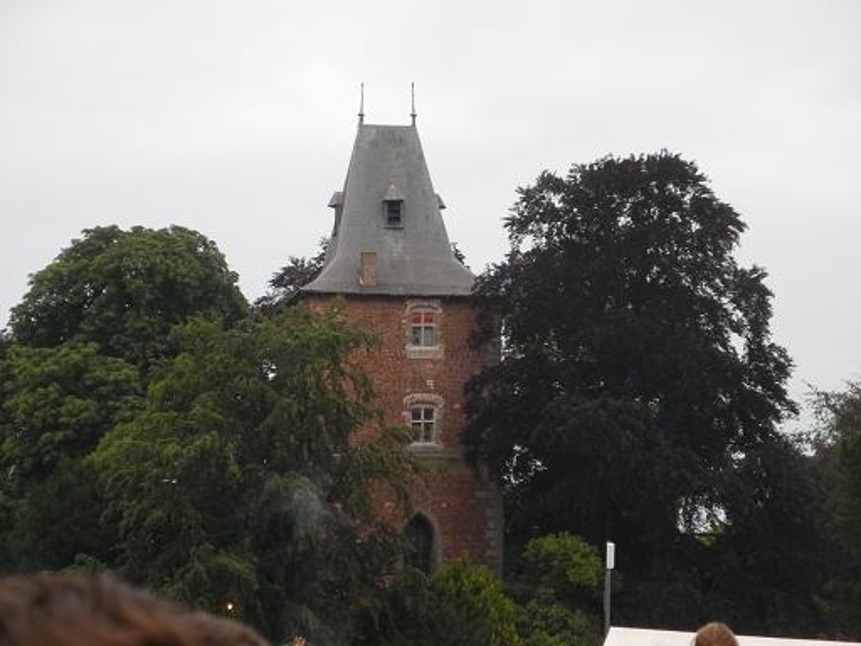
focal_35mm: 135
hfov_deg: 14.6
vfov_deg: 11.0
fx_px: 3358
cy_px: 323
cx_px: 430
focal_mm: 28.9
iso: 400
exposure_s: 1/125
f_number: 5
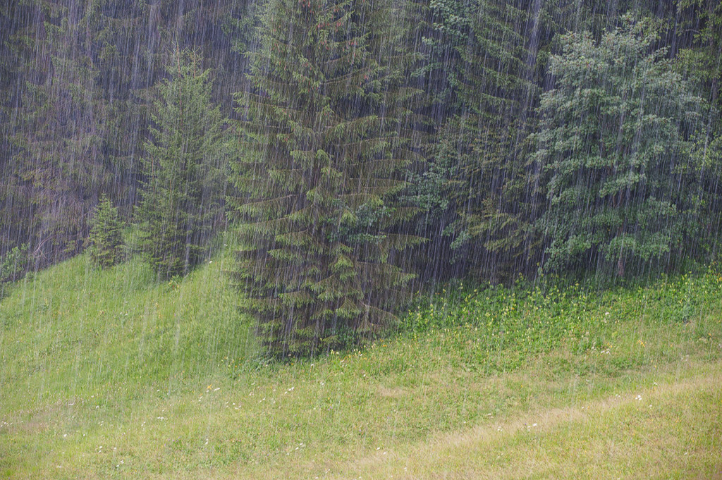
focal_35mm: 150
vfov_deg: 9.1
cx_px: 361
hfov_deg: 13.7
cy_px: 240
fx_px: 3006
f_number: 9
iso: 800
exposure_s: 1/25
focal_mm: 150
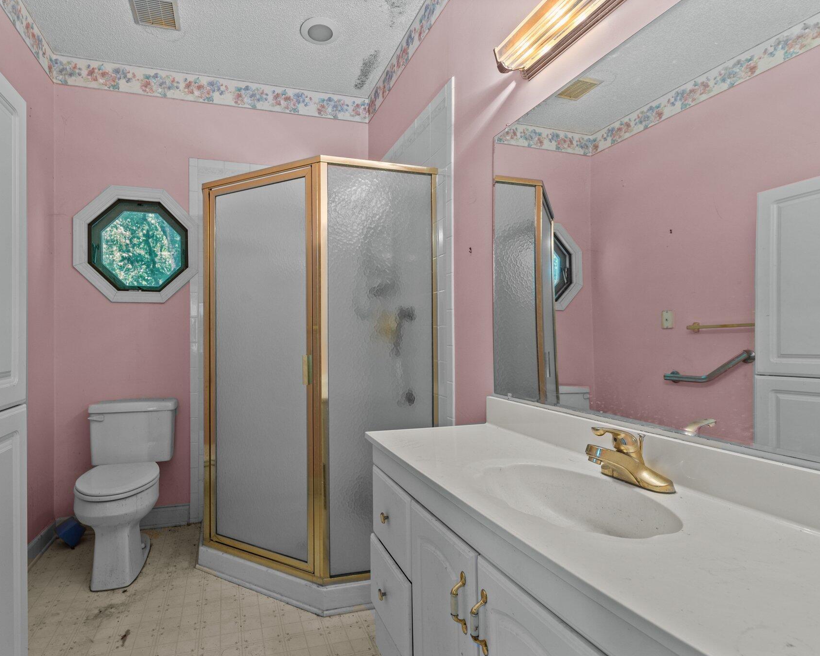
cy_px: 328
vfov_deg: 77.0
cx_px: 345
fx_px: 413
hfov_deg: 88.9
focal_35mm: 17
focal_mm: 15
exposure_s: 1/3
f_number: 6.3
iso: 400
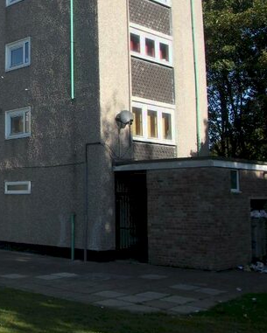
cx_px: -25
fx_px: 513
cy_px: 131
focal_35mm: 52
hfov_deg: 26.8
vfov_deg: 35.8
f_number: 6.3
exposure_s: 1/250
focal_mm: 7.5
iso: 100
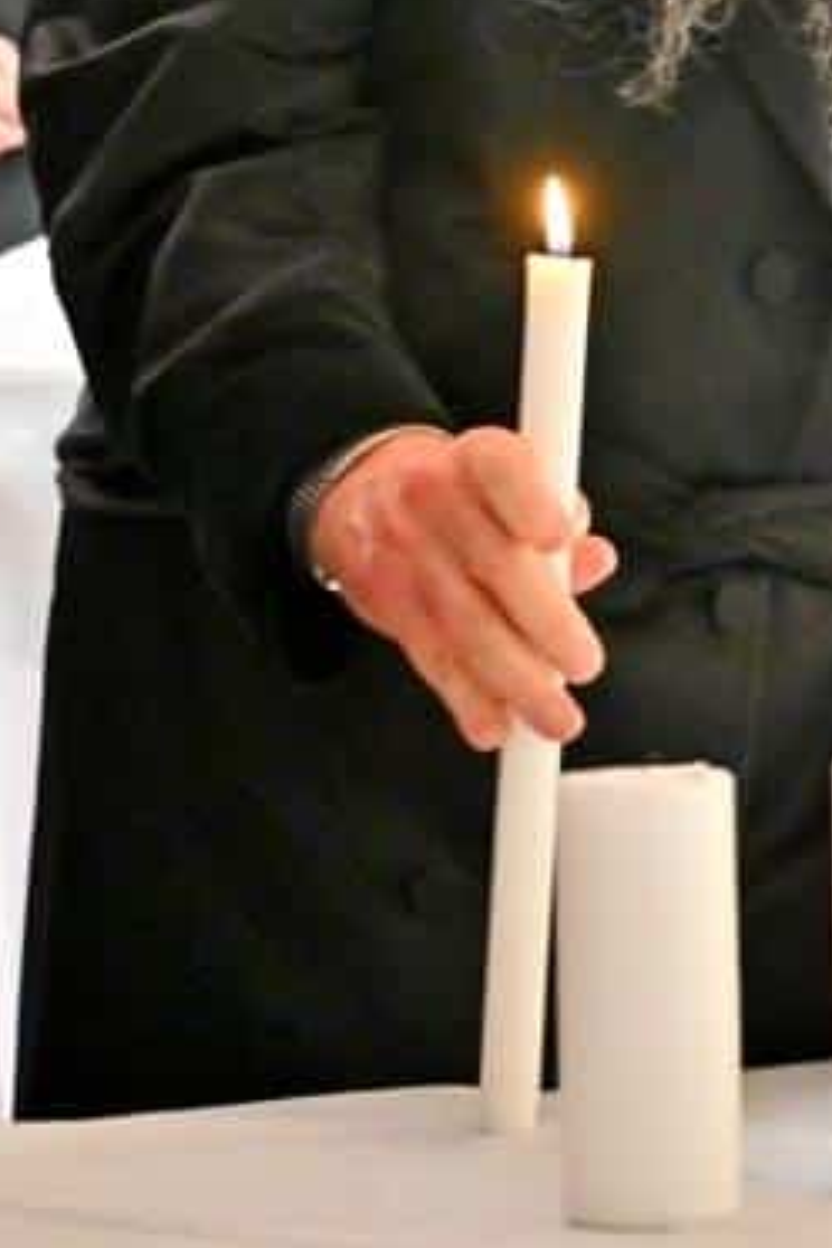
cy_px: 134
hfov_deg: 9.5
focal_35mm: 143
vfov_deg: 14.2
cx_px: 872
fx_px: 4957
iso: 2000
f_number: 4
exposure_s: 1/160
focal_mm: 35
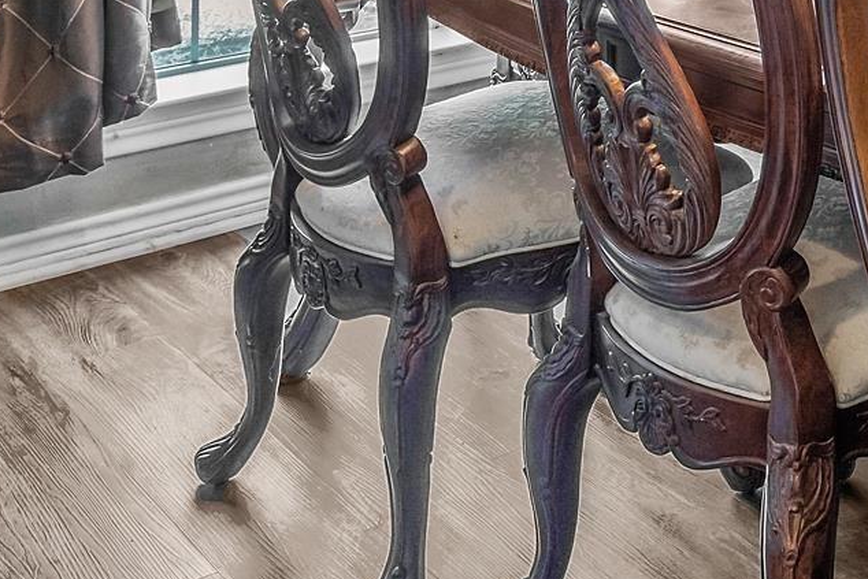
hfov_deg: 25.8
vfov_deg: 17.4
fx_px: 1616
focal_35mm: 67
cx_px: 1124
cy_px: -385
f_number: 8
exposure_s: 1/3
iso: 800
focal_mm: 17
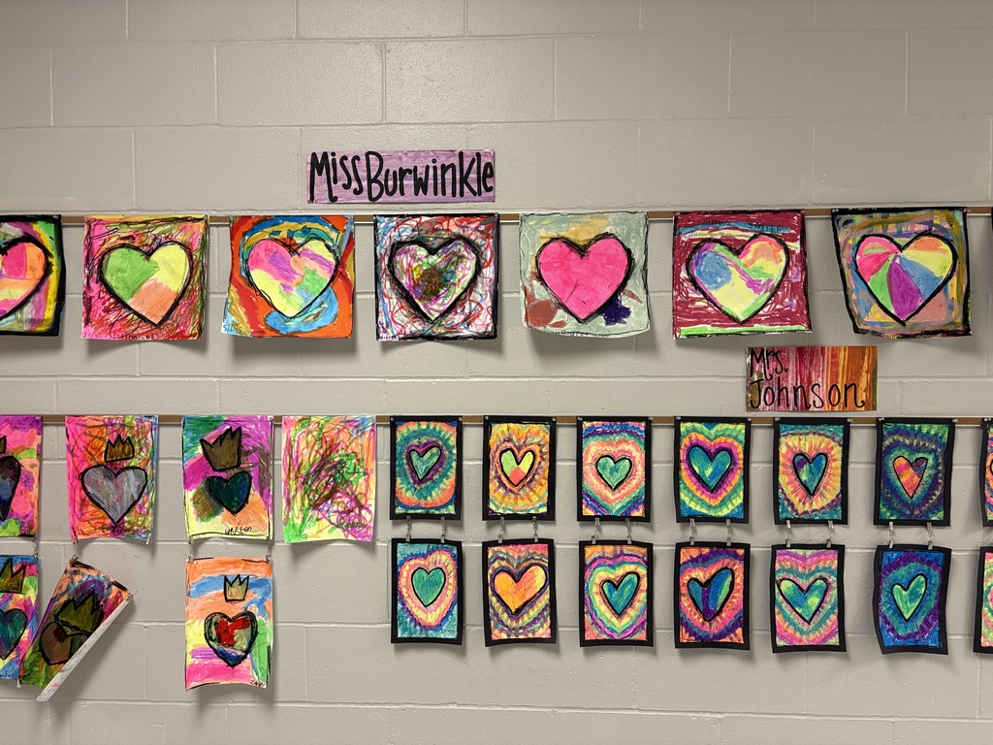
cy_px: 372
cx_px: 496
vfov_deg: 53.1
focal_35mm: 26
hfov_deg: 67.3
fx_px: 746
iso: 250
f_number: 1.6
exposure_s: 1/60
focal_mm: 5.96
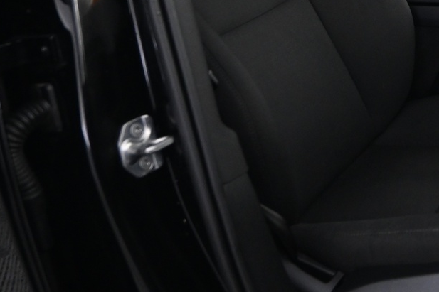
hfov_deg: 28.8
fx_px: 768
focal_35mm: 63
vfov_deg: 20.7
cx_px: 487
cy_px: -18
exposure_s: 1/15
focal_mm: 16
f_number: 3.5
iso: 1600
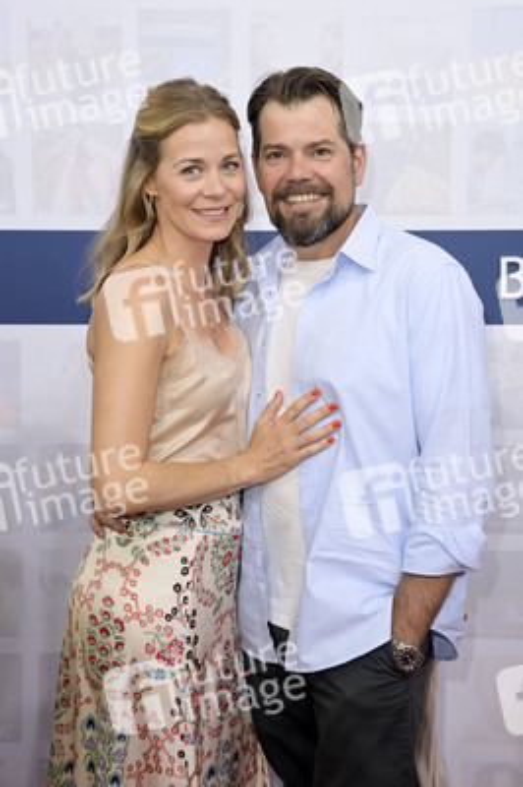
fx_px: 1201
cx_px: 262
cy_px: 394
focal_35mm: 55
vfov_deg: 36.3
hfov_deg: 24.6
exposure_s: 1/125
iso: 640
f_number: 7.1
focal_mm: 55
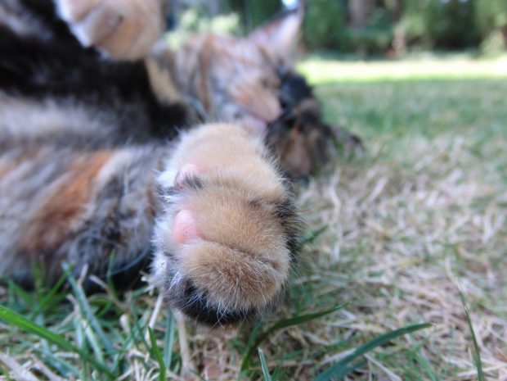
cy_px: 190
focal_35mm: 28
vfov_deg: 49.7
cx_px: 254
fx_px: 410
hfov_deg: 63.4
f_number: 3
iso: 100
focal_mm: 5
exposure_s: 1/100
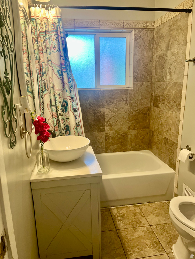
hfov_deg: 53.1
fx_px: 195
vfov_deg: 67.3
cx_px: 98
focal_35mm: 26
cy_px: 130
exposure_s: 1/60
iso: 64
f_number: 1.6
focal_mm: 5.1
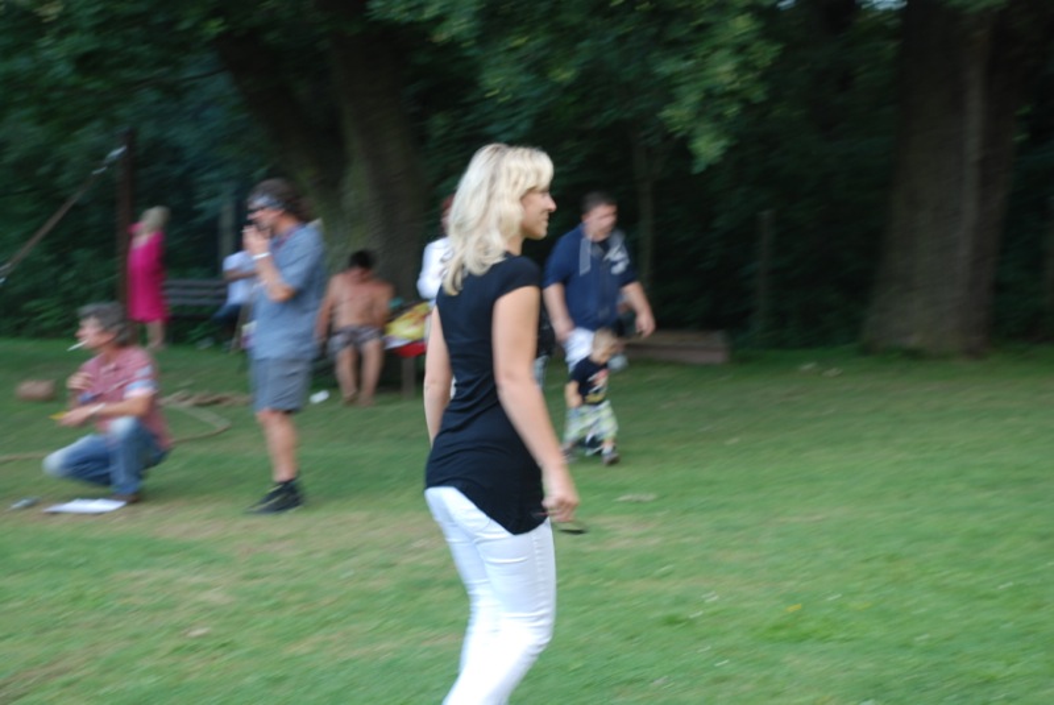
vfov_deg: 17.5
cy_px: 352
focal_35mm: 78
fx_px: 2286
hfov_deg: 26.0
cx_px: 527
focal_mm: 52
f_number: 5
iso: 100
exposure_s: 1/25
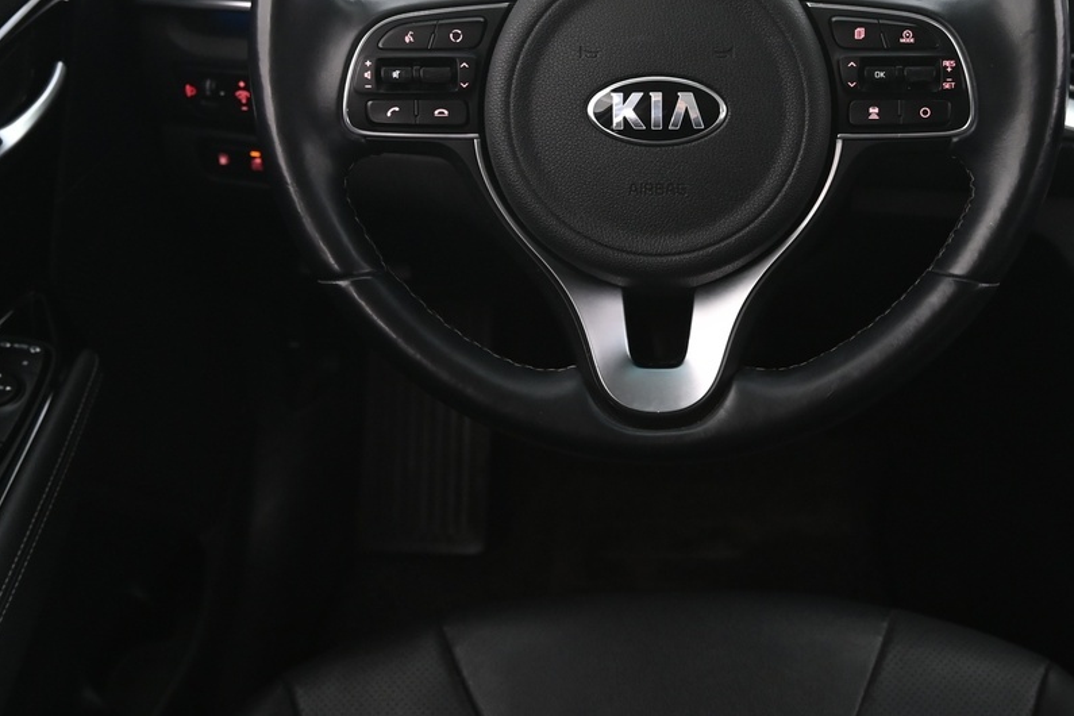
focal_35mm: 49
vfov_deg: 27.1
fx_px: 1462
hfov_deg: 40.1
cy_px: 159
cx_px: 659
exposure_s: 1/15
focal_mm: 24
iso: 2000
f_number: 4
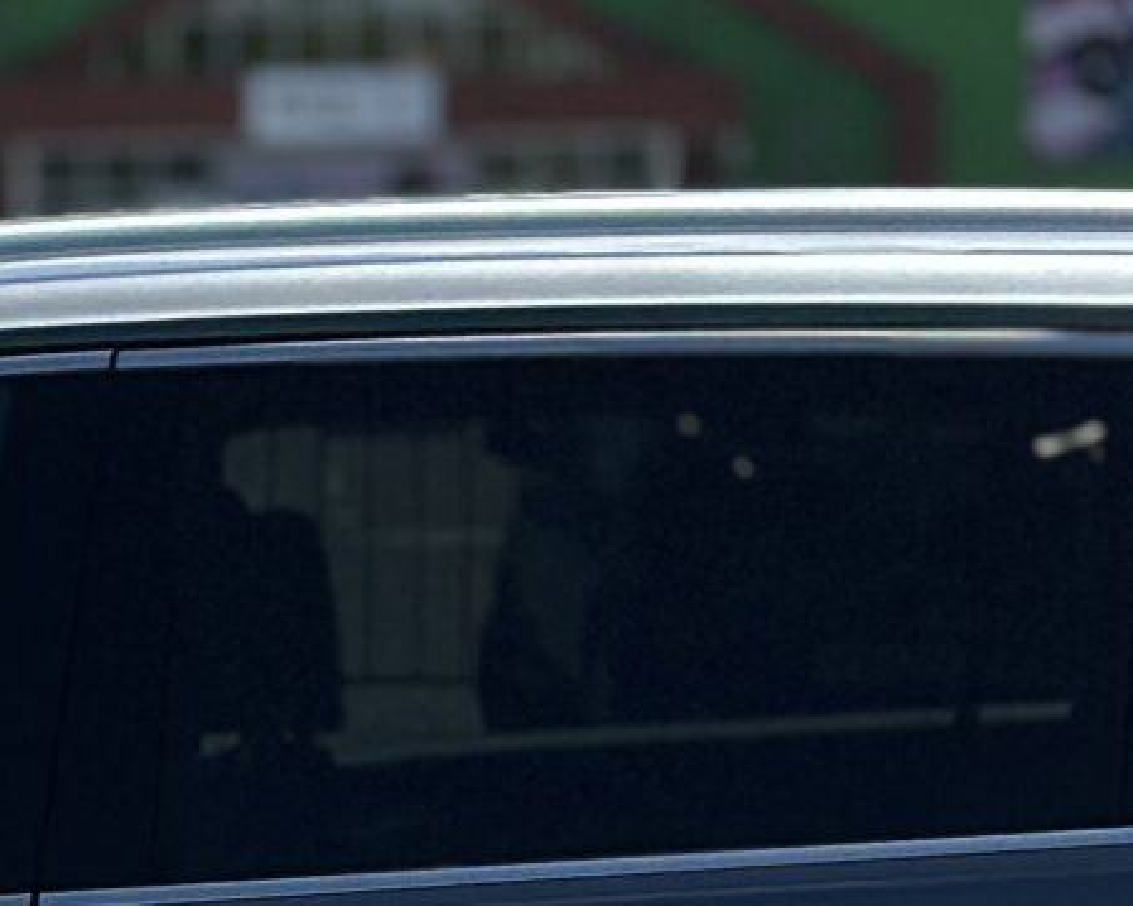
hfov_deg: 7.2
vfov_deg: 5.7
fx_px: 8951
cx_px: -285
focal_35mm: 267
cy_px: 1491
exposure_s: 1/9804
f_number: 1.78
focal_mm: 6.86
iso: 100
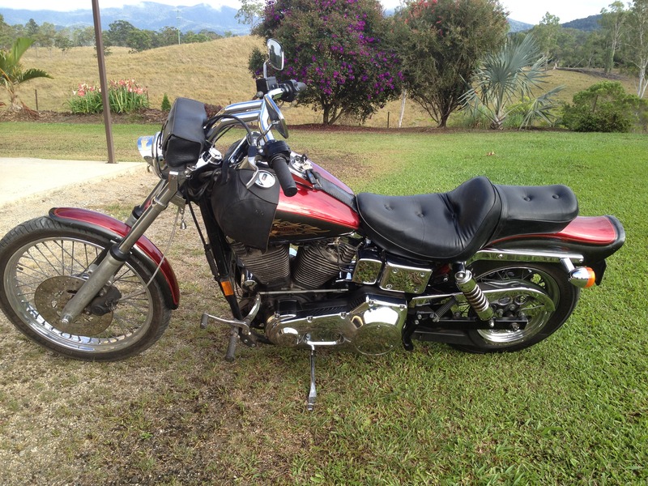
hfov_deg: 52.6
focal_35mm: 35
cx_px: 324
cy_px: 243
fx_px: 655
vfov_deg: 40.7
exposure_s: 1/329
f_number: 2.4
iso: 64
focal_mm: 4.28
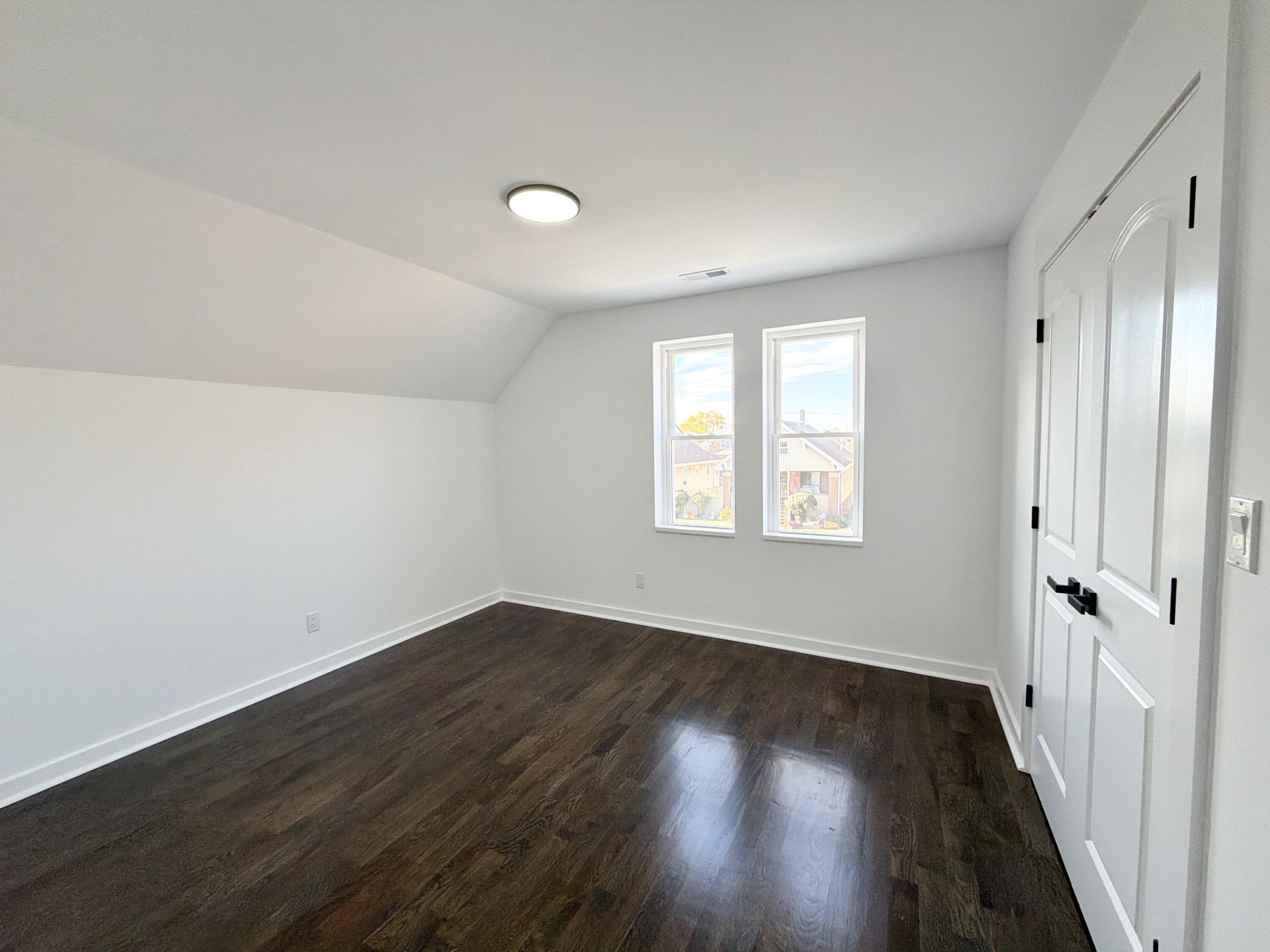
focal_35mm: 14
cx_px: 635
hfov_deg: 102.1
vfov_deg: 85.7
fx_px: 514
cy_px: 476
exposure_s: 1/120
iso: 100
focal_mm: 2.22
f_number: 2.2
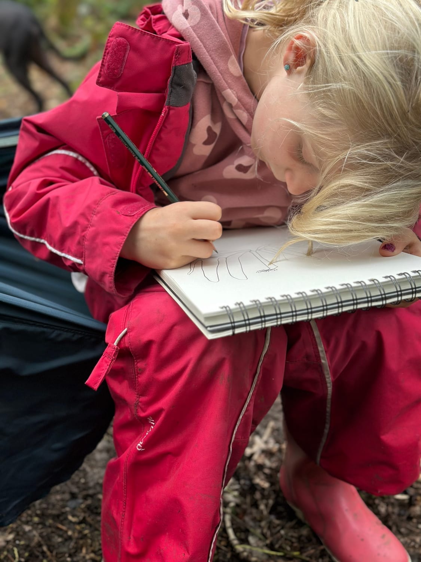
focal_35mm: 48
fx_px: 778
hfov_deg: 30.3
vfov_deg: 39.7
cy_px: 281
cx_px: 210
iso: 80
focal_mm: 6.86
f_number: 1.78
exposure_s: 1/469
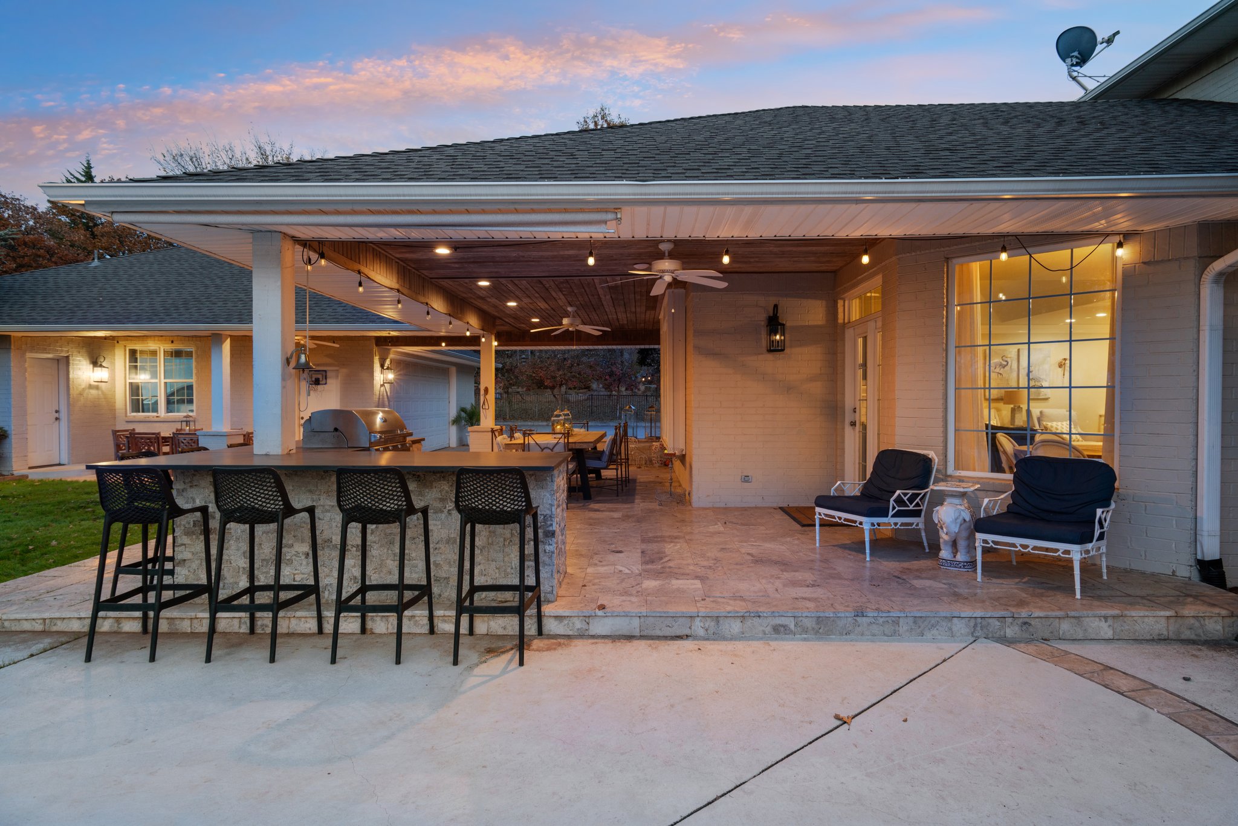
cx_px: 619
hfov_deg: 84.0
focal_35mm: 20
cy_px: 413
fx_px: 688
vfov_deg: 61.9
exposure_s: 1/2.5
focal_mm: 20
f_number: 7.1
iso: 200
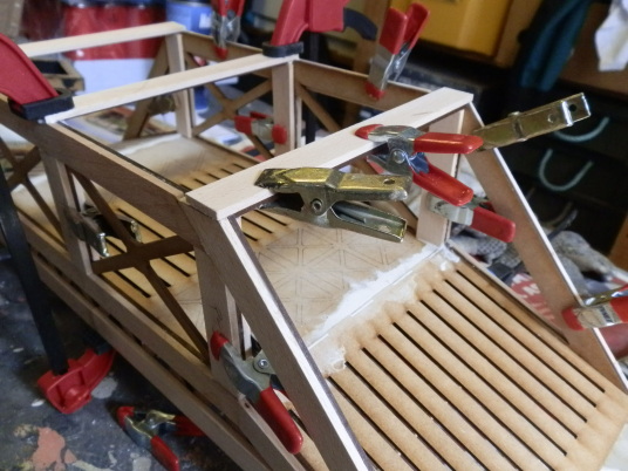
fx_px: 508
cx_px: 314
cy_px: 236
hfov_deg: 63.4
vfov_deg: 49.7
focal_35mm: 28
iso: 400
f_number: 3.1
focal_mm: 5
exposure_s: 1/100
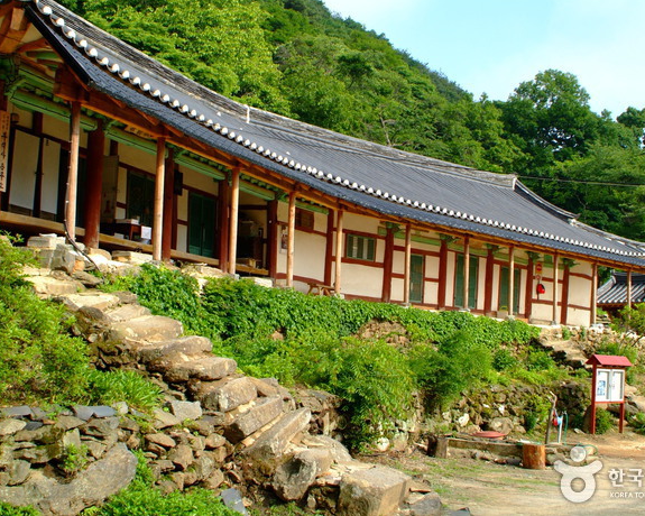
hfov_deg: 38.8
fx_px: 916
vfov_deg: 31.5
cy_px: 256
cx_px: 346
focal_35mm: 48
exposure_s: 1/250
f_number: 8
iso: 400
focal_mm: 28
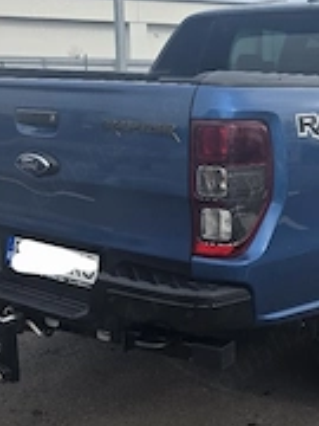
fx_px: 627
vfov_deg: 37.4
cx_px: 336
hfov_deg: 26.7
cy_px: 180
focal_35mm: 51
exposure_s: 1/5000
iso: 80
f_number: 1.7
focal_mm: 6.3
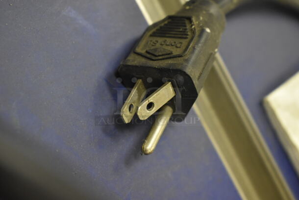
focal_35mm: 63
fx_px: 524
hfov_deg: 31.9
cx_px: 150
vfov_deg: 21.6
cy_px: 100
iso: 2500
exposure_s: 1/60
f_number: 5
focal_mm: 42
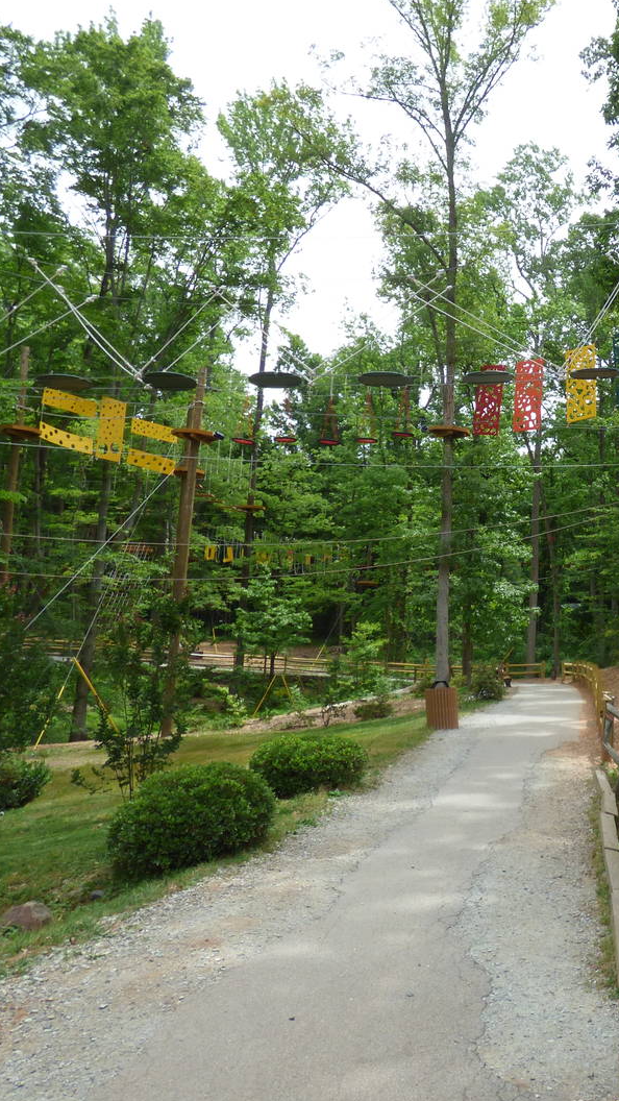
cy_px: 487
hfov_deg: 33.9
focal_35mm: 33
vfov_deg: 59.3
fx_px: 963
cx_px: 546
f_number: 2.8
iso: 100
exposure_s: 1/1000
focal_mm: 3.58
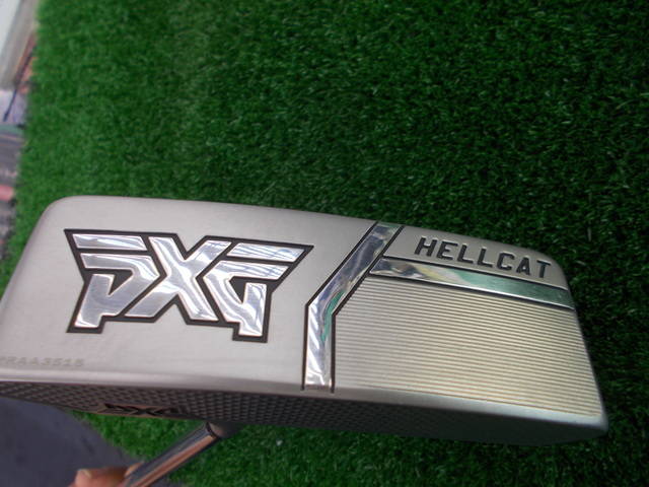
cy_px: 244
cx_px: 324
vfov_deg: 53.1
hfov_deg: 67.3
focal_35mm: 26
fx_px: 487
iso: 80
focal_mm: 4.6
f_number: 3.2
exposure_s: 1/30
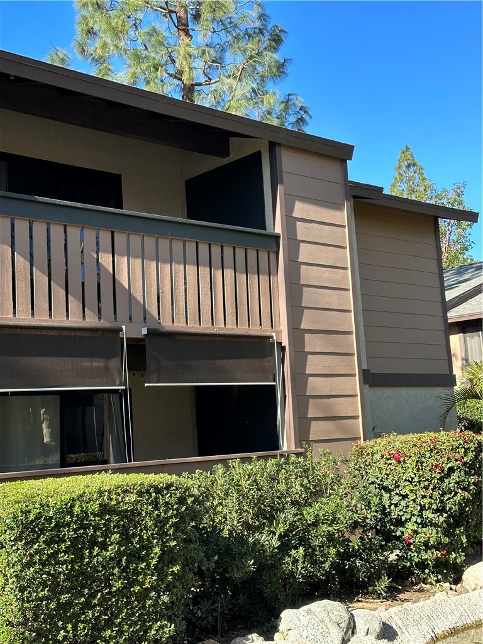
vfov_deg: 39.7
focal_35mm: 48
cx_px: 242
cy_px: 322
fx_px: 893
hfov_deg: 30.3
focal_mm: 6.86
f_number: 1.78
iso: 64
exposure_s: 1/767
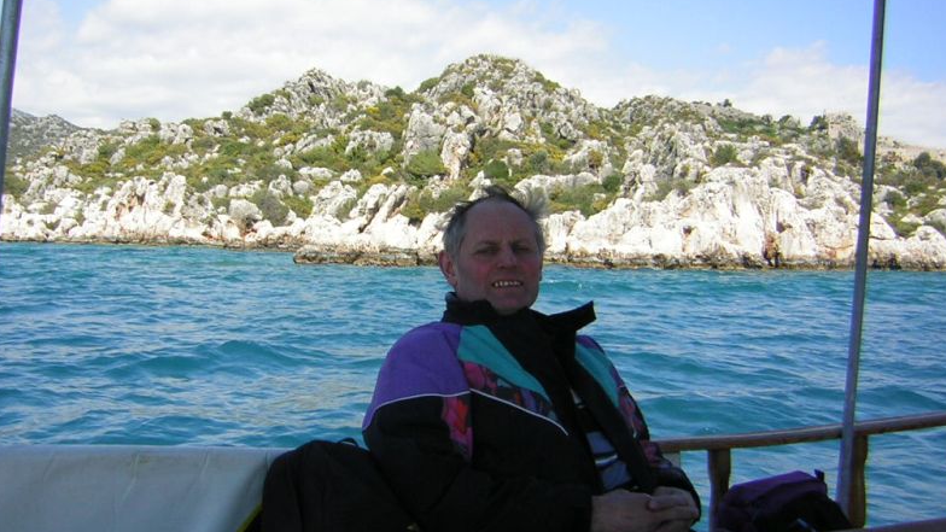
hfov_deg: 50.5
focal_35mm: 40
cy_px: 305
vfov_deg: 29.7
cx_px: 478
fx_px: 1003
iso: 50
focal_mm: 4.7
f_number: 5.2
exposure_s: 1/235
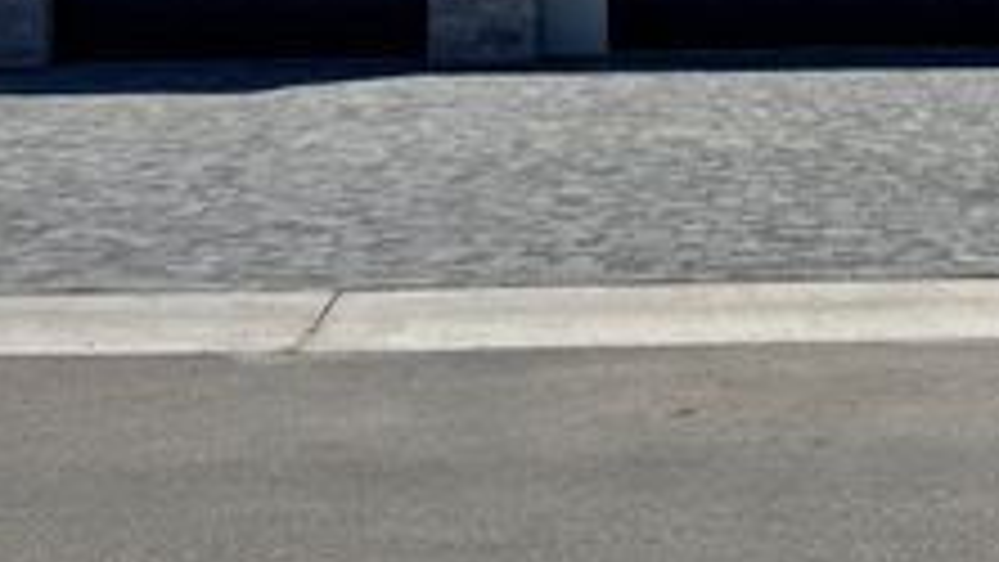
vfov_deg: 19.6
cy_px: -52
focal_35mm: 59
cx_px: 932
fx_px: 1563
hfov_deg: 33.3
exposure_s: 1/7937
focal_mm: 6.76
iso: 80
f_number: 1.78
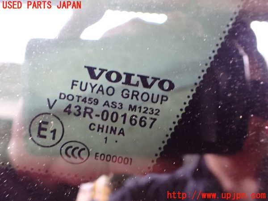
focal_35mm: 30
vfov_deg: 46.8
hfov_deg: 60.0
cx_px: 134
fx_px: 232
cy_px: 100
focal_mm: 5.4
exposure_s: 1/30
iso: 1250
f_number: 2.3
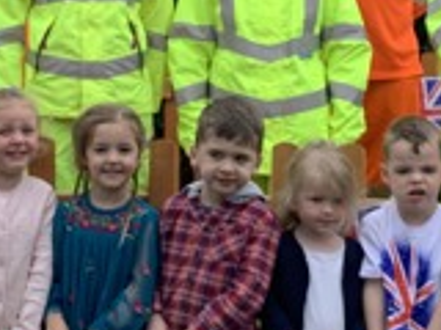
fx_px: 1656
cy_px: 52
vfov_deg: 11.4
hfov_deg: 15.1
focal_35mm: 130
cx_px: 113
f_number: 1.8
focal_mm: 4.25
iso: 25
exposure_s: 1/142
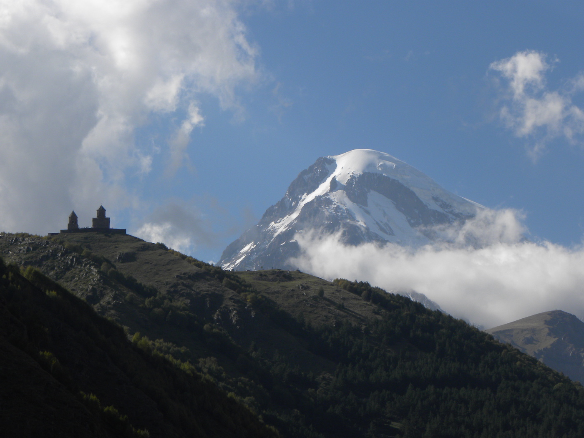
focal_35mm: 144
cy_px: 219
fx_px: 2429
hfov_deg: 13.7
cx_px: 292
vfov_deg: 10.3
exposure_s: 1/443
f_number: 7.1
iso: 64
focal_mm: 25.7
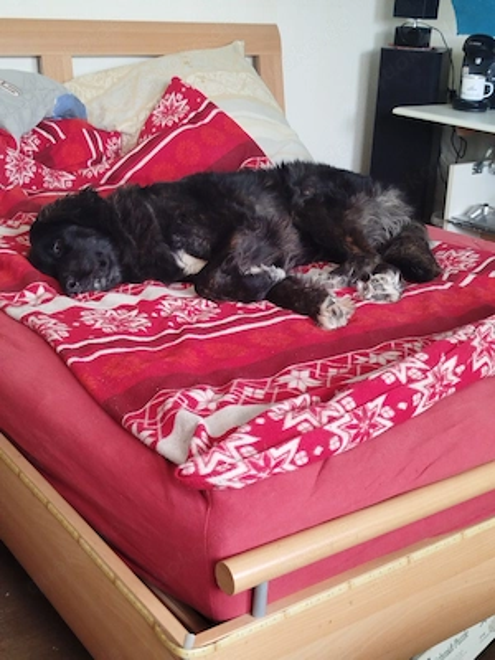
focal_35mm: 45
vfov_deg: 42.1
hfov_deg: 32.2
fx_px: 858
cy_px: 330
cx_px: 248
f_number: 1.7
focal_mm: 5.31
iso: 500
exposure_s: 1/25
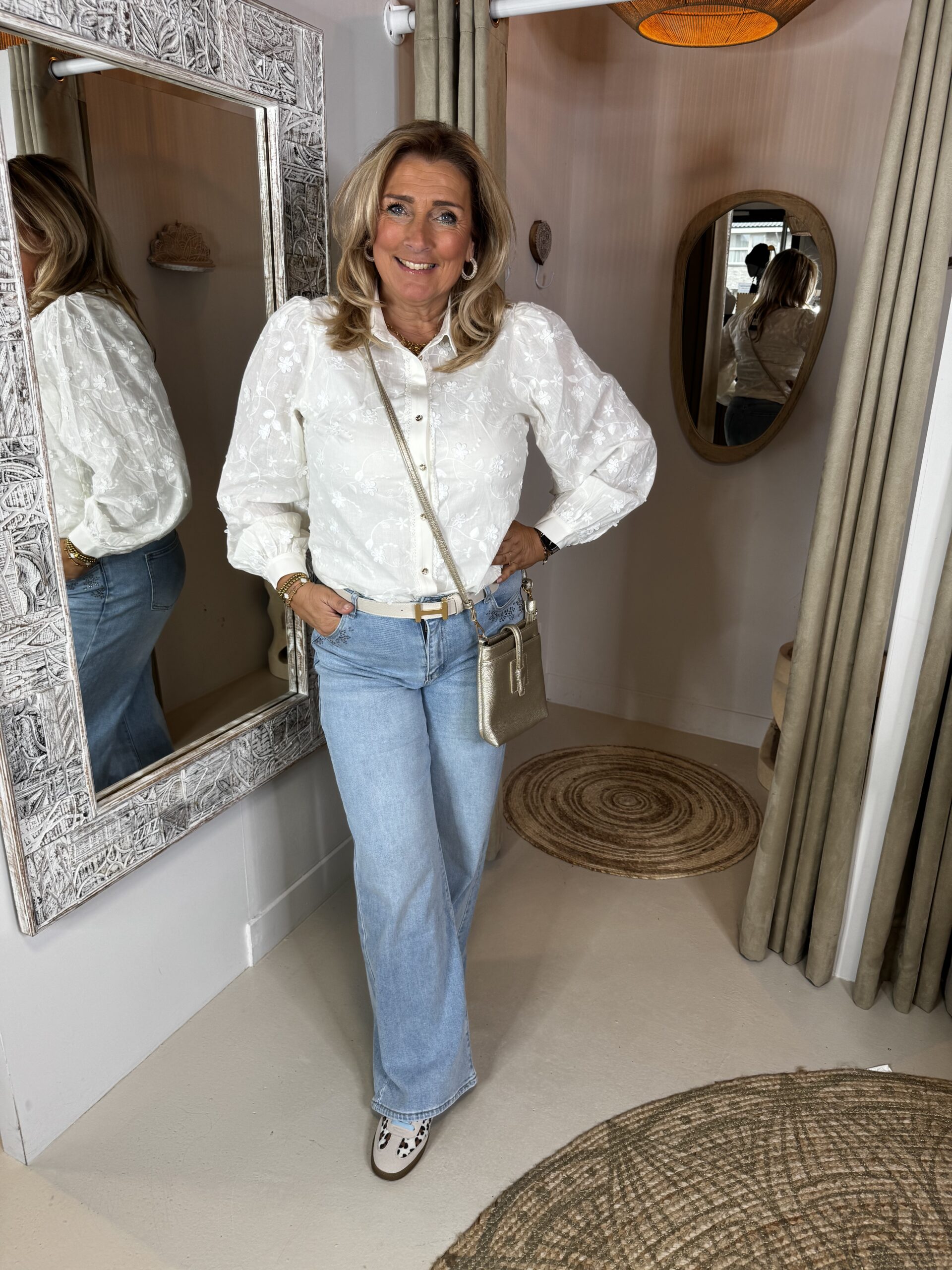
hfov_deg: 56.8
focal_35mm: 24
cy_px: 635
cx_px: 476
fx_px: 880
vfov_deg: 71.6
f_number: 1.78
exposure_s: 1/100
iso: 100
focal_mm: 6.76
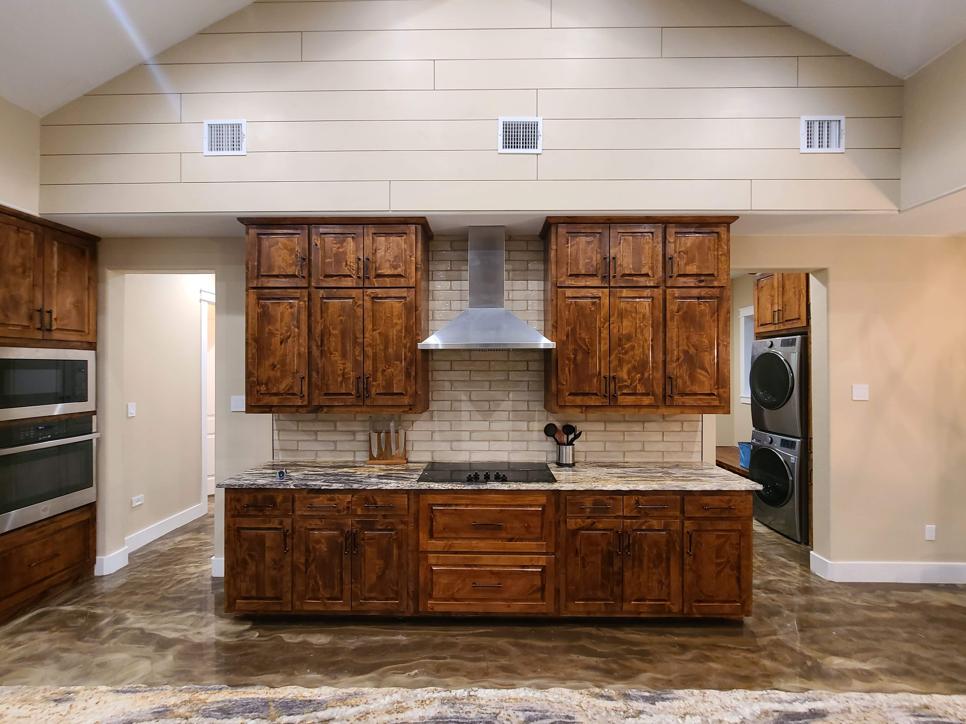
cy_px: 362
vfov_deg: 89.9
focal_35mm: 13
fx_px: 363
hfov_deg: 106.2
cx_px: 483
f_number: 2.2
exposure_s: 1/30
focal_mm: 2.2
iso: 500
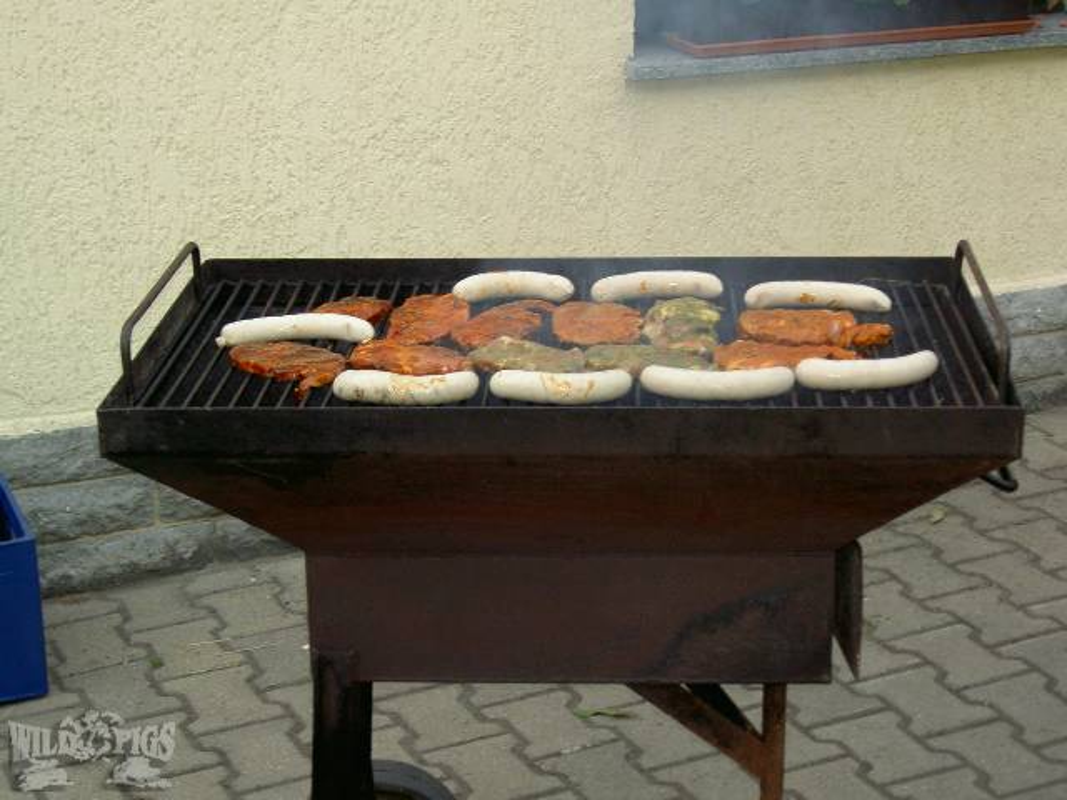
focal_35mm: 69
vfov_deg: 21.3
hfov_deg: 28.2
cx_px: 534
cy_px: 400
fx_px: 2127
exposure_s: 1/80
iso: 100
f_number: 3.7
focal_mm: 14.2
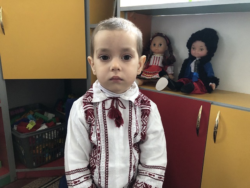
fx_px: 202
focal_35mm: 28
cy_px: 94
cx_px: 125
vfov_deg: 49.7
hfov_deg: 63.4
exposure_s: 1/15
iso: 80
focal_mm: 3.99
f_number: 1.8
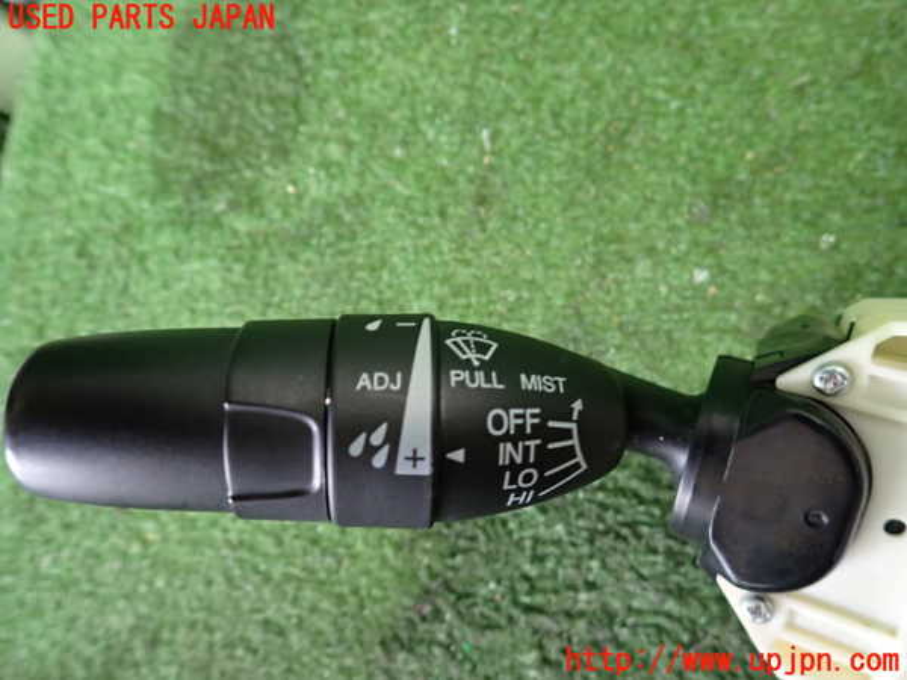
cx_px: 454
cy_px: 340
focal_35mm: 25
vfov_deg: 54.9
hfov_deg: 69.4
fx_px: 655
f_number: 2
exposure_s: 1/30
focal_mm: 4.5
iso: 500
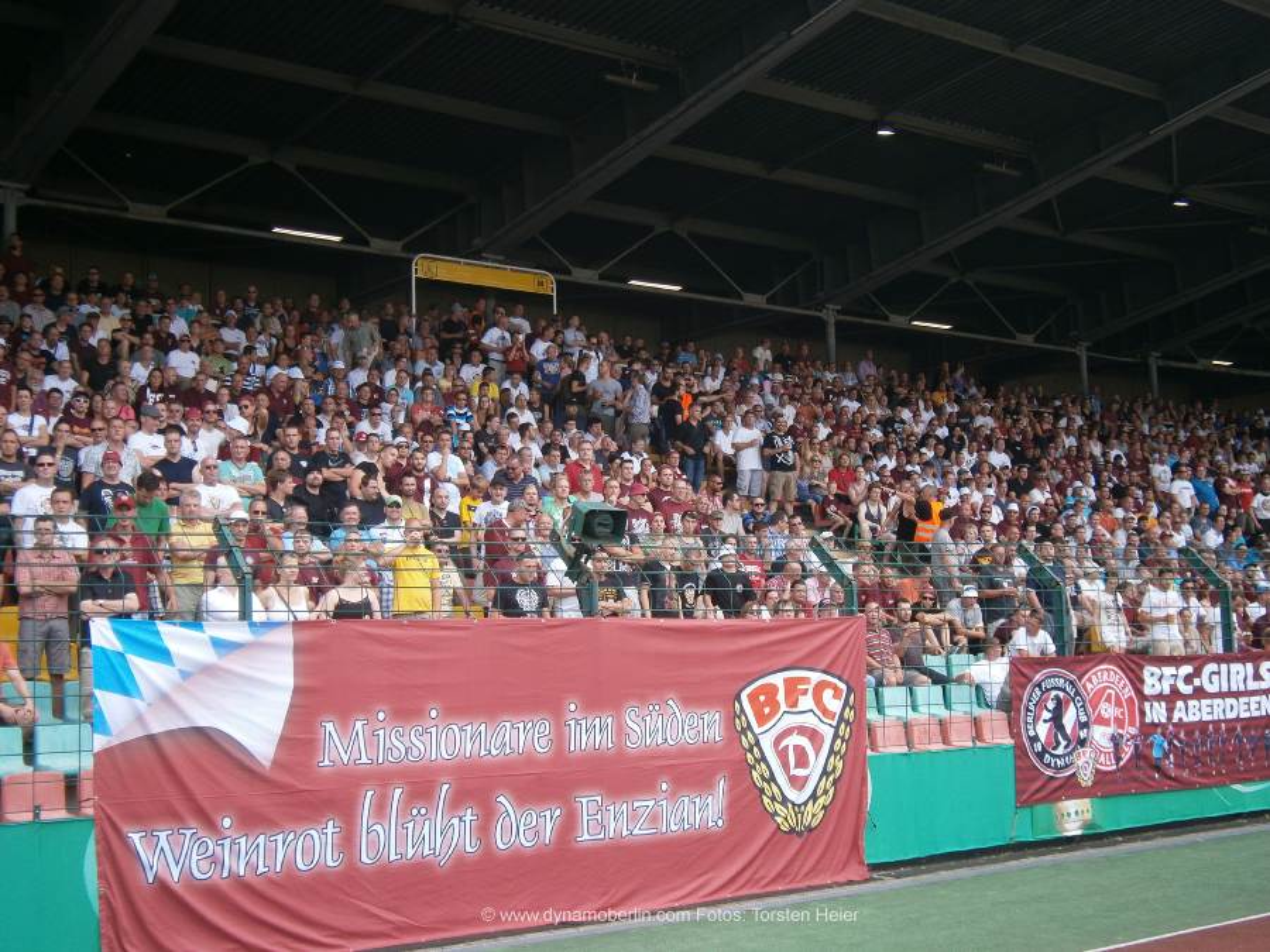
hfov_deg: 40.4
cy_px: 476
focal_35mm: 47
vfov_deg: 30.9
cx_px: 635
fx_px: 1724
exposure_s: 1/125
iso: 80
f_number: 3.4
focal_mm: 8.3
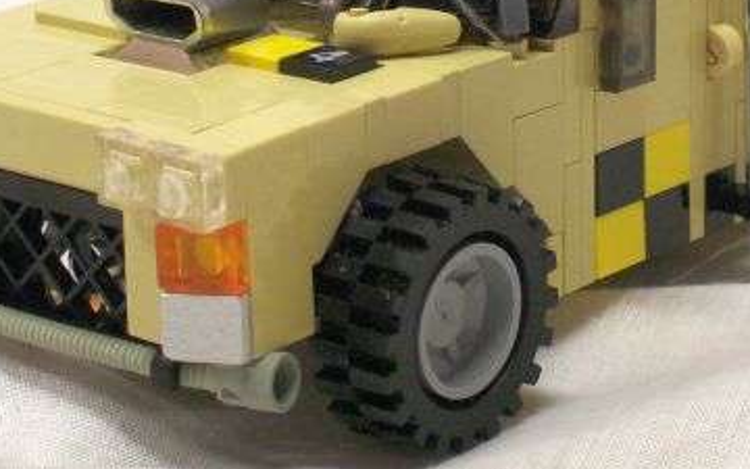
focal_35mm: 164
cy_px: 19
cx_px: 390
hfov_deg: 12.8
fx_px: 3352
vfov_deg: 8.0
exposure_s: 1/17.3
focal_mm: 14.3
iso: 160
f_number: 4.3
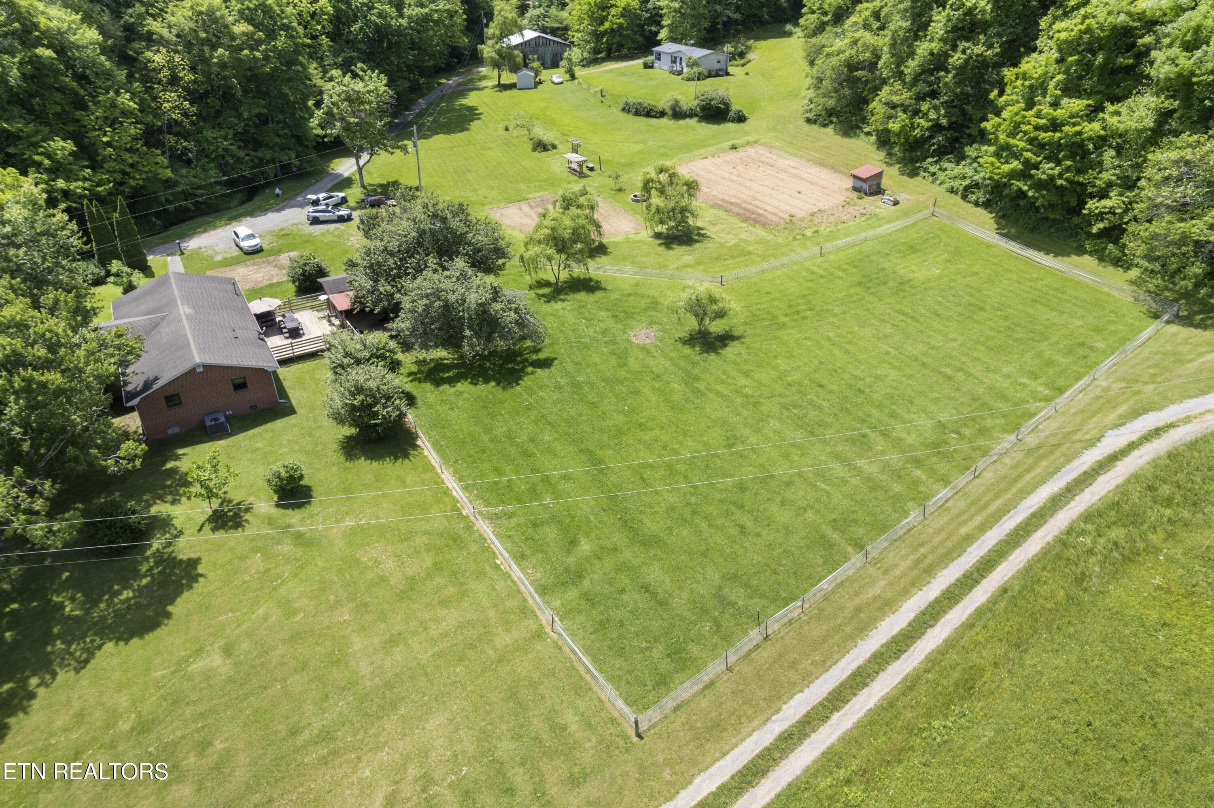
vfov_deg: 57.2
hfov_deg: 78.6
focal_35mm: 22
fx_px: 742
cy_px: 404
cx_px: 607
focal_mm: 8.38
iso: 110
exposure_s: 1/640
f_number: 2.8
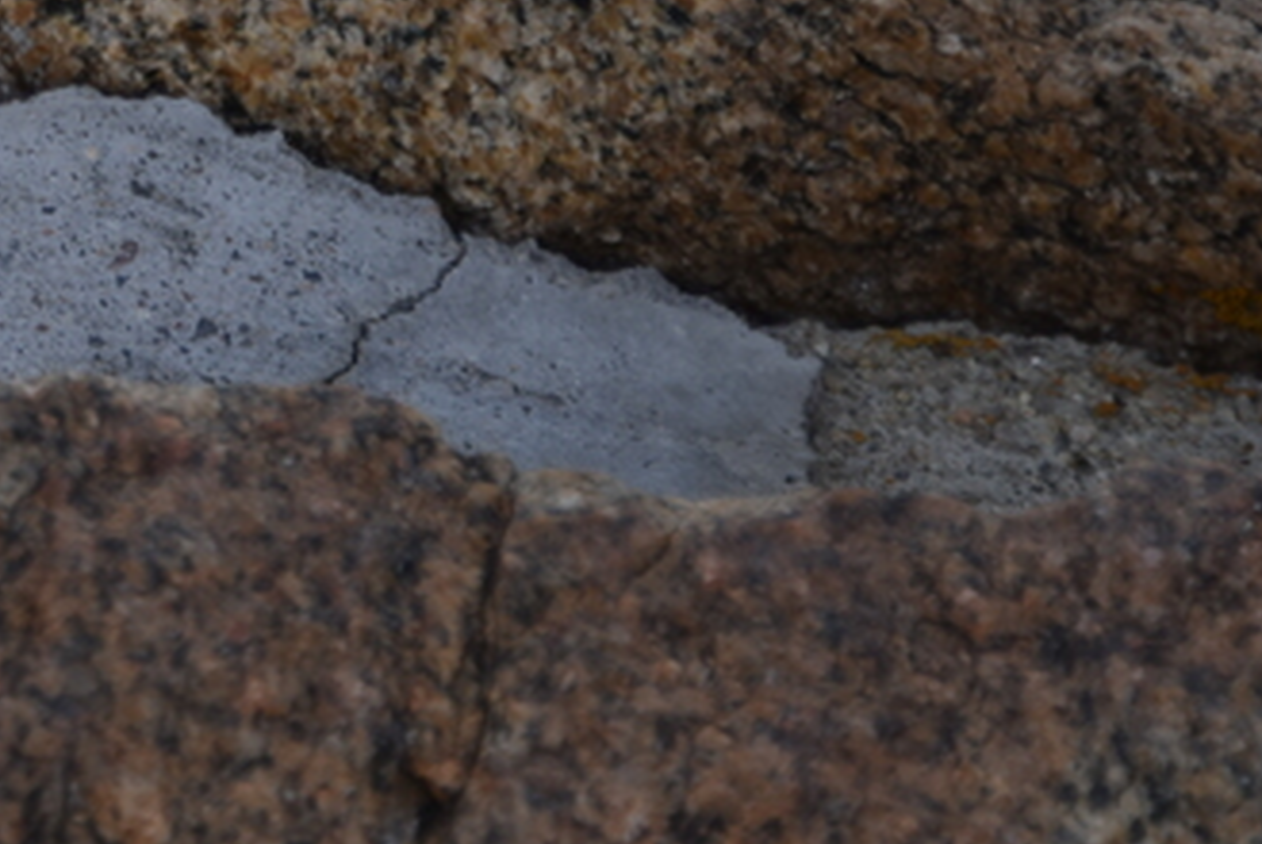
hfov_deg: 1.8
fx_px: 40945
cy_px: -575
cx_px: -502
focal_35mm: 1167
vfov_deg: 1.2
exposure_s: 1/640
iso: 125
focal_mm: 300
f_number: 5.6
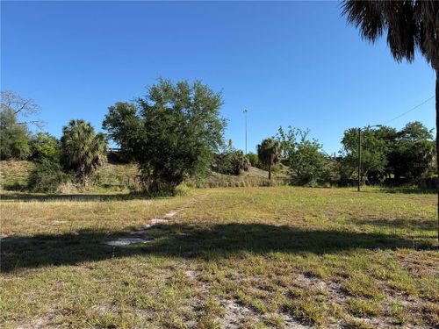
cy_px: 164
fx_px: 304
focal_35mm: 24
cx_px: 220
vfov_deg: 56.8
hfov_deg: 71.6
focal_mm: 6.76
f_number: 1.78
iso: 80
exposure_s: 1/3425
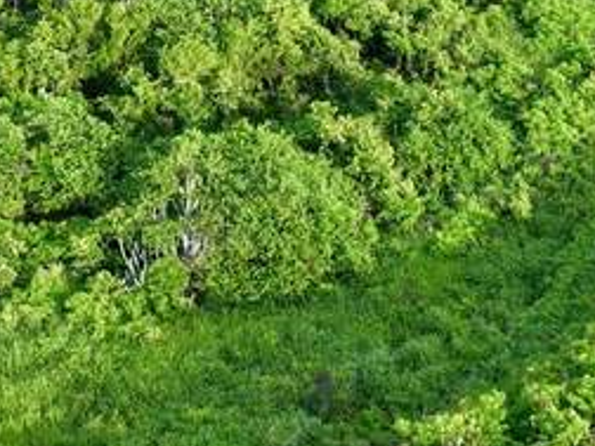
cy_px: 67
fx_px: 2097
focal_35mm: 122
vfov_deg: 12.1
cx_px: 238
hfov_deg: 16.1
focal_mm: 12.29
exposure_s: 1/800
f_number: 2.8
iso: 130
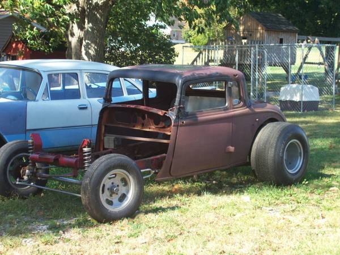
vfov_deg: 18.0
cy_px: 128
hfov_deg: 23.8
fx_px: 805
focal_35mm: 82
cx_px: 170
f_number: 4
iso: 80
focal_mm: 13.5
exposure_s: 1/159
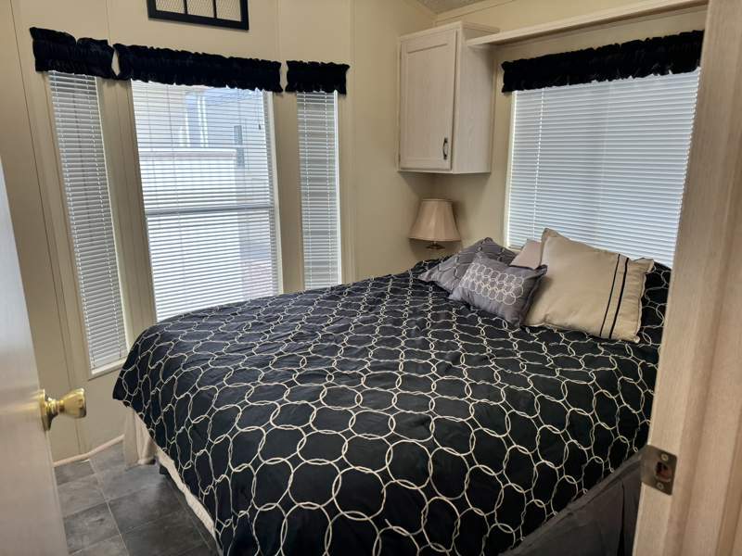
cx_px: 371
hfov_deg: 71.6
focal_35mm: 24
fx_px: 514
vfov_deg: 56.8
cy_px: 278
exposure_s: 1/120
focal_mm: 6.76
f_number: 1.78
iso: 80
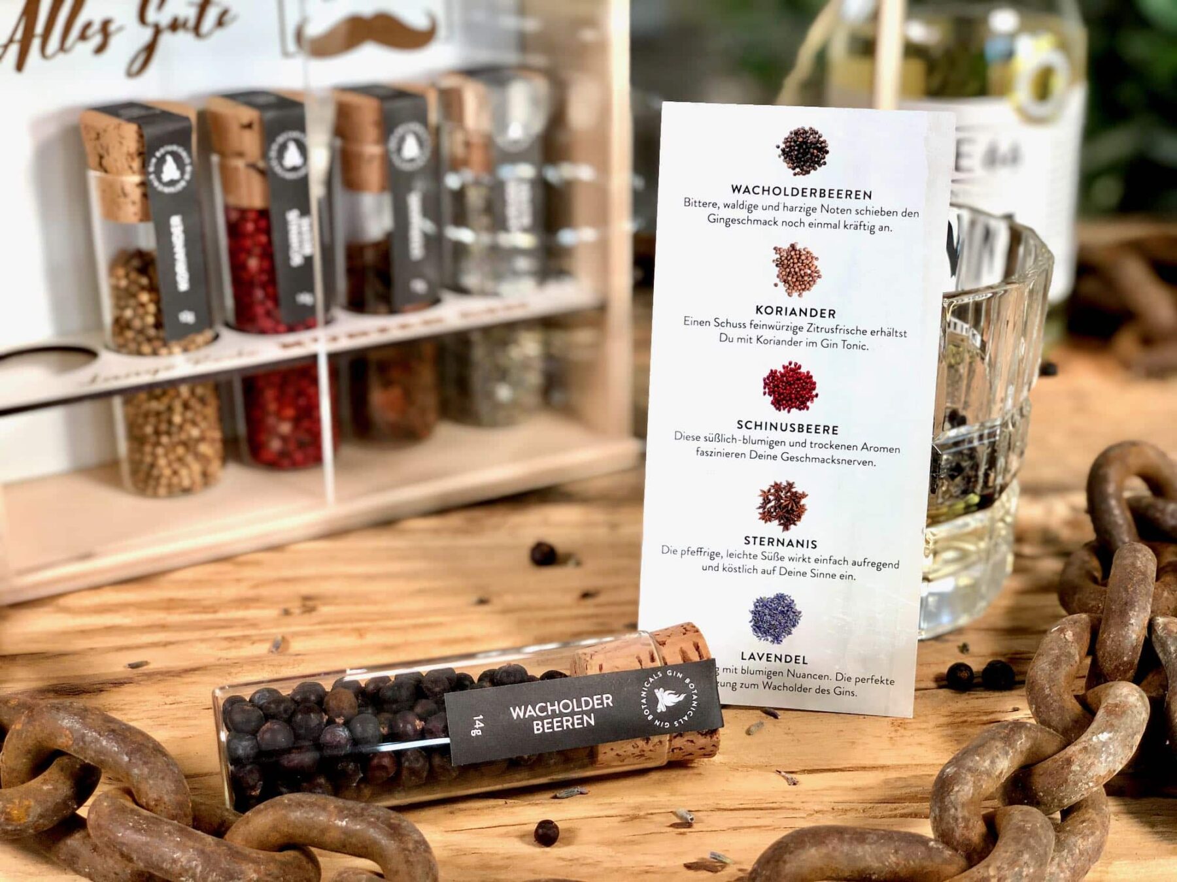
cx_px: 588
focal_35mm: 52
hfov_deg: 36.8
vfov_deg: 28.0
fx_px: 1768
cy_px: 441
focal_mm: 6
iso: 20
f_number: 2.4
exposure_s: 1/120
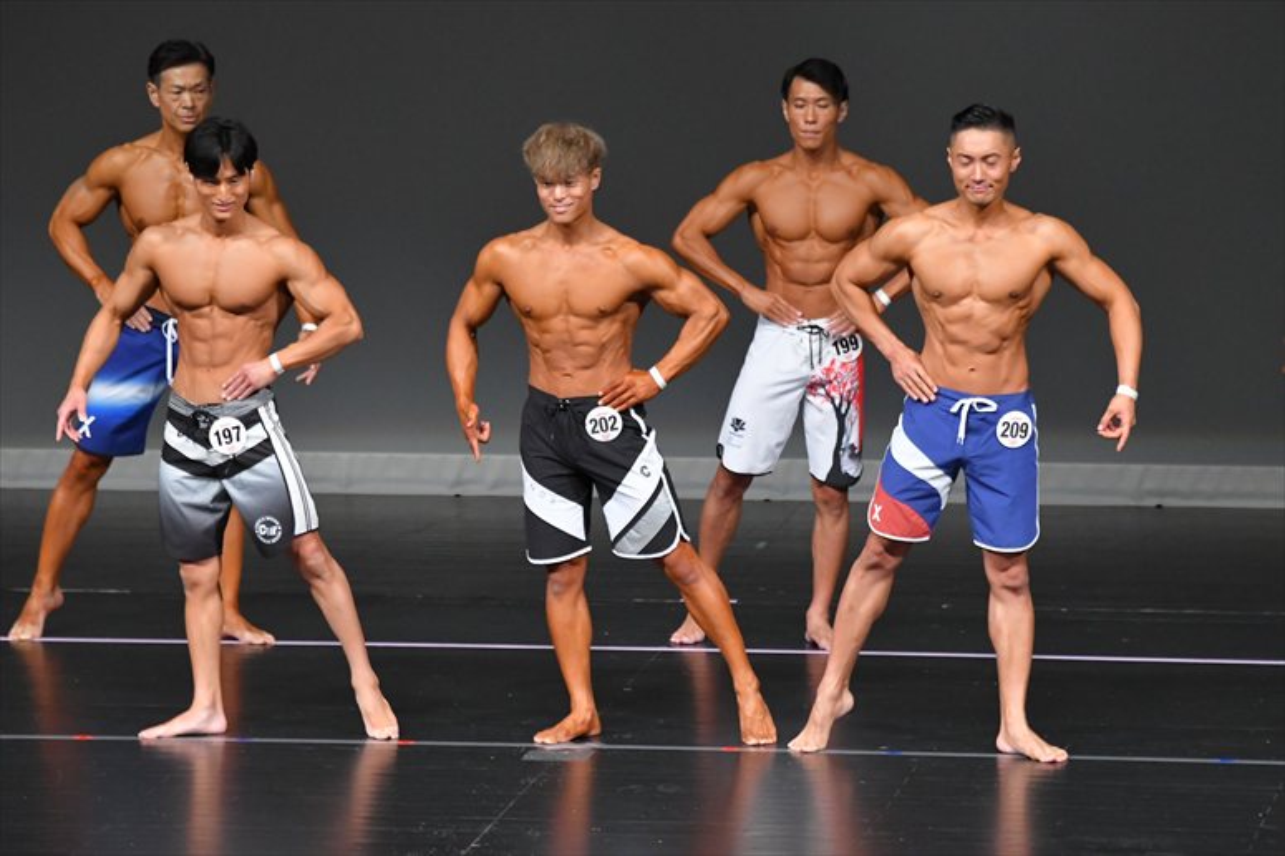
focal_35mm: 300
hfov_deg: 6.9
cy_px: 428
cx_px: 642
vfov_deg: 4.6
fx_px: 10703
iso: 4000
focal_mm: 200
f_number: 5.6
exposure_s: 1/400
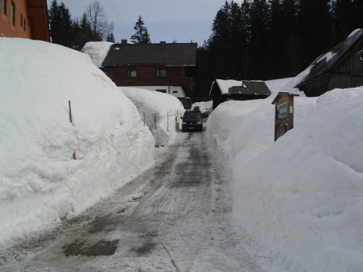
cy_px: 136
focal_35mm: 38
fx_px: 398
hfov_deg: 49.0
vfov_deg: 37.7
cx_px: 182
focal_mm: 5.8
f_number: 4.8
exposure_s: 1/500
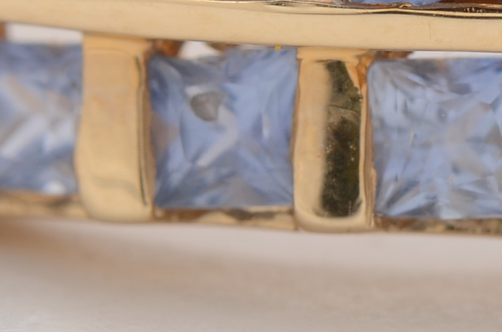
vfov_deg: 3.2
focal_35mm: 429
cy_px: -215
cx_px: -2
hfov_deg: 4.8
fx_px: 5963
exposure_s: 1/125
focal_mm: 85
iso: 200
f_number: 18
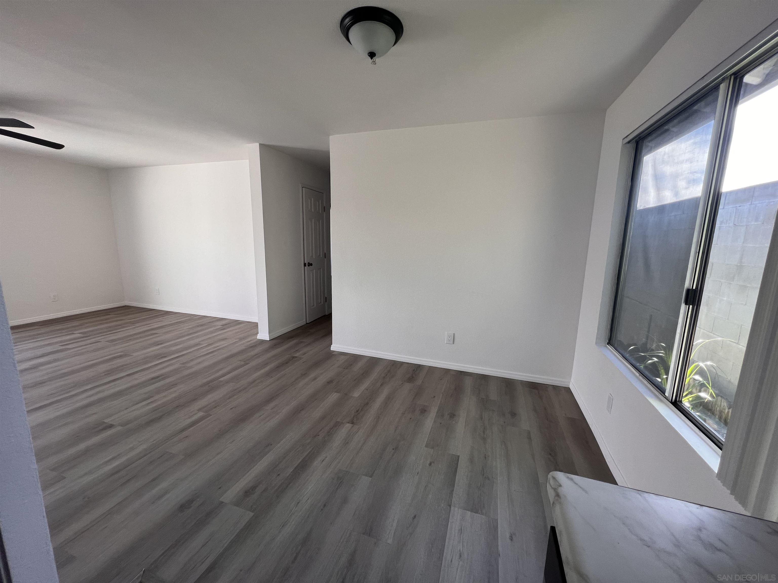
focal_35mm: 13
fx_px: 292
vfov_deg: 89.9
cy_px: 292
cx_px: 389
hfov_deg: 106.2
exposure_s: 1/99
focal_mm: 1.57
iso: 50
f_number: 1.8
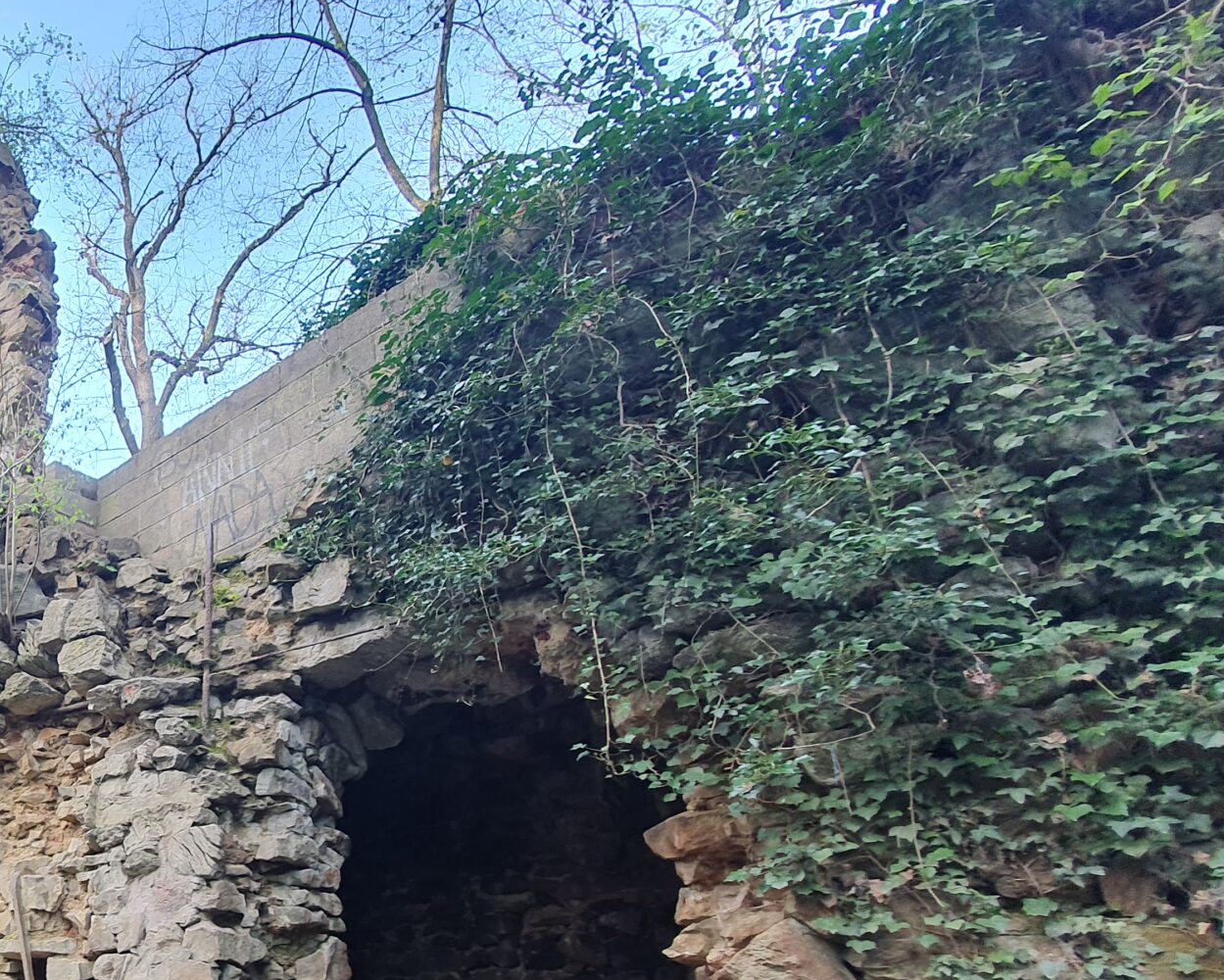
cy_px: 756
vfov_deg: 52.1
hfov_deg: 53.0
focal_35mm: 26
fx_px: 942
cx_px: 16
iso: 64
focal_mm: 1.8
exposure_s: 1/50
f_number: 2.2
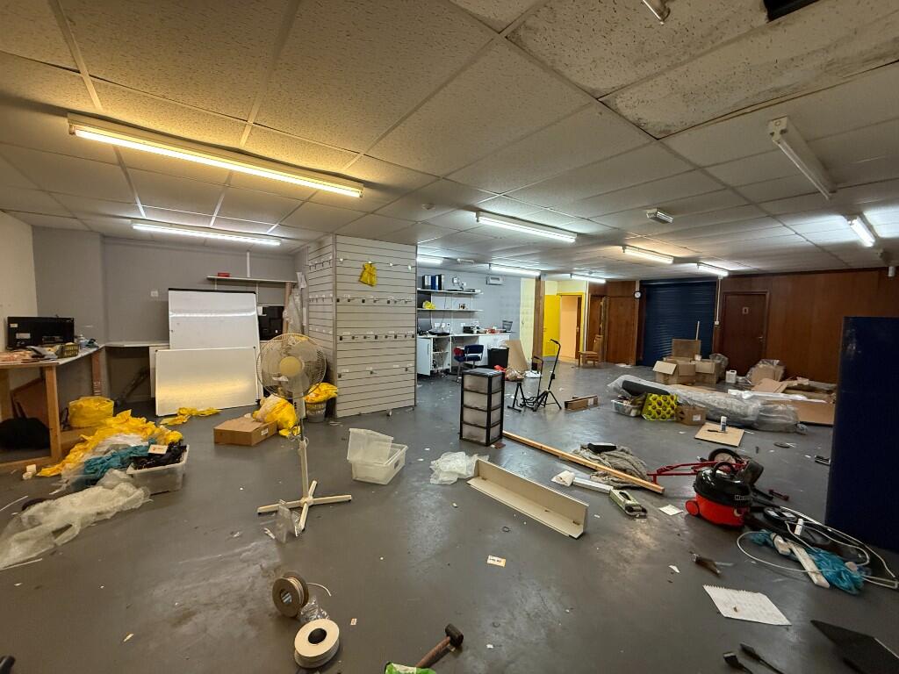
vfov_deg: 85.7
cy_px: 337
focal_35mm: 14
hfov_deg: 102.1
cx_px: 450
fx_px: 364
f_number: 2.2
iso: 250
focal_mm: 2.22
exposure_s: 1/50
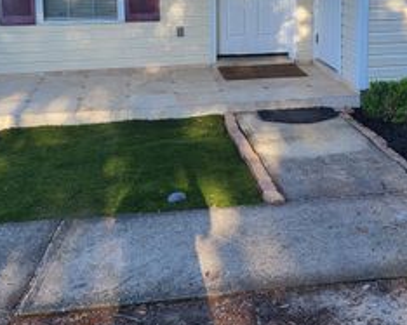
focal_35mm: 50
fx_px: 602
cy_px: 32
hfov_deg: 37.2
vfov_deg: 29.0
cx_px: 247
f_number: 1.8
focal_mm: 5
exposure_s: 1/373
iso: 40
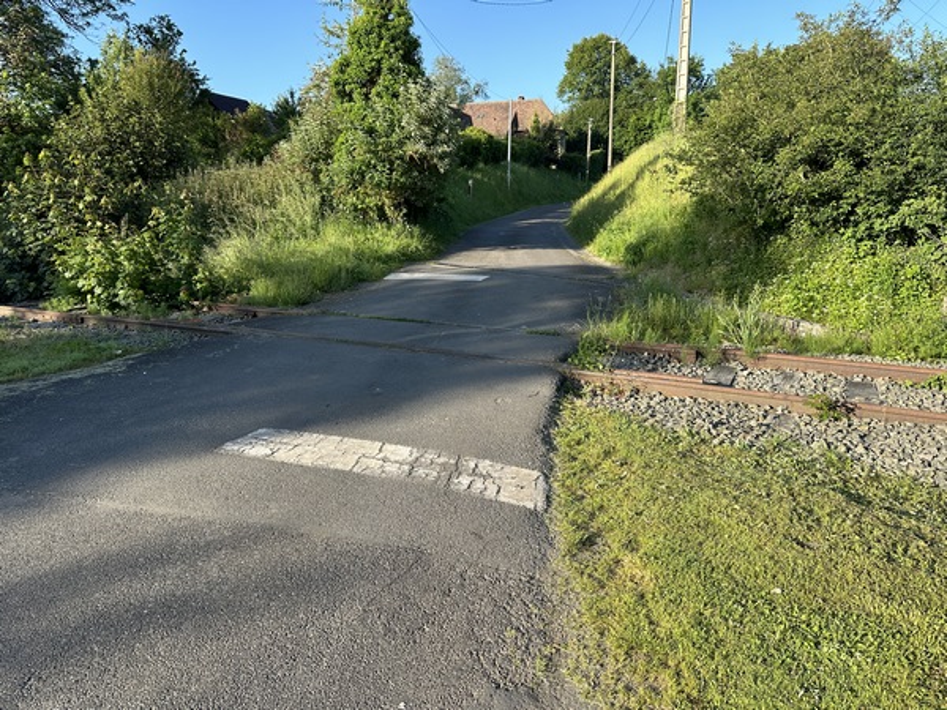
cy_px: 355
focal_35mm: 24
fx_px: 657
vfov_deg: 56.8
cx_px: 474
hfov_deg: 71.6
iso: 80
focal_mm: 6.86
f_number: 1.78
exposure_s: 1/1050
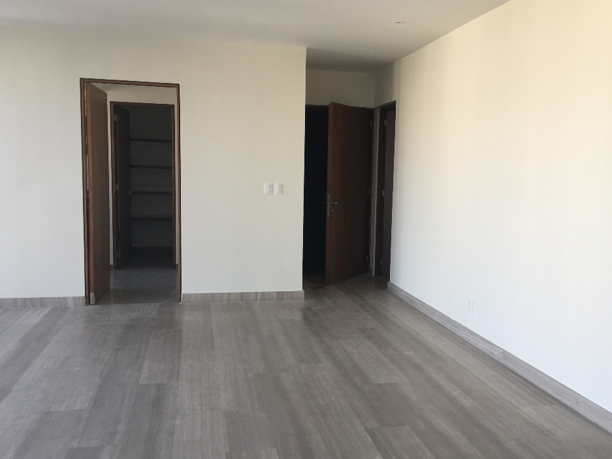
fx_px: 584
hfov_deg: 55.3
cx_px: 329
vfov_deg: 42.9
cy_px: 239
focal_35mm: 33
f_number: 2.2
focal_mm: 4.15
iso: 40
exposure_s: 1/120
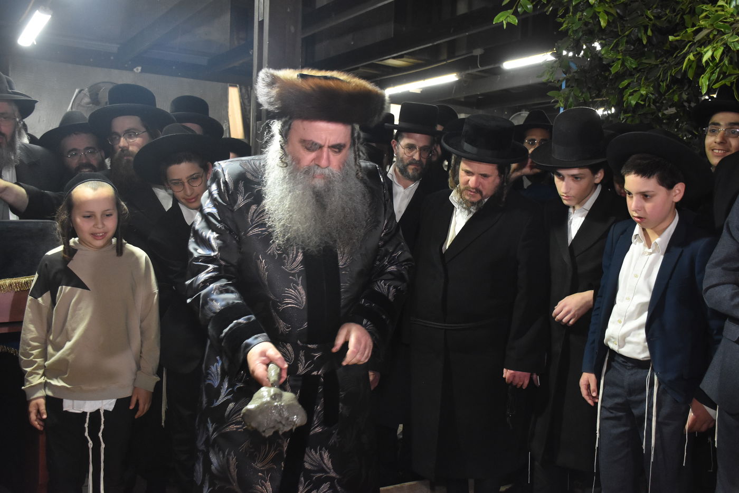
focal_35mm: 34
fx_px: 708
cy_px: 246
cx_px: 370
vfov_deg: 38.4
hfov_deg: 55.1
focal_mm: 23
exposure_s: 1/80
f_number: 5.6
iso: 2000
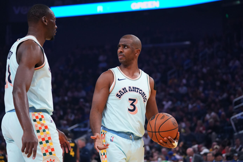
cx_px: 122
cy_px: 81
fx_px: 891
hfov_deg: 15.5
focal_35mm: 132
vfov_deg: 10.4
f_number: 5
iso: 8000
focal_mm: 132
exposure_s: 1/1250
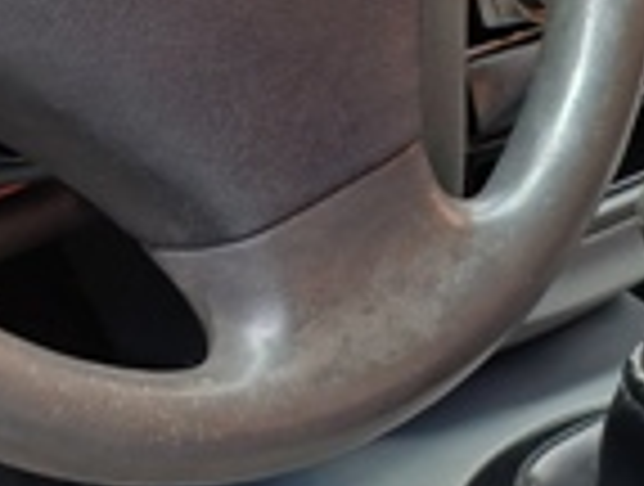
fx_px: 2704
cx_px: 257
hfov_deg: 13.6
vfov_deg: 10.3
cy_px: 266
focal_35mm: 145
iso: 40
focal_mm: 3.98
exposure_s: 1/50
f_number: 1.8
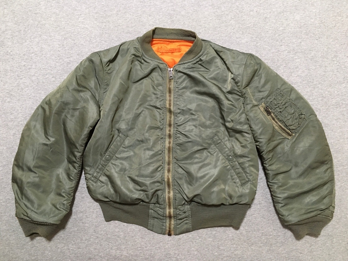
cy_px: 130
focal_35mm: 29
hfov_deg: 61.7
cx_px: 174
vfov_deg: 48.2
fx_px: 292
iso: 200
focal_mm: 4.15
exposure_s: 1/24
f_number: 2.2
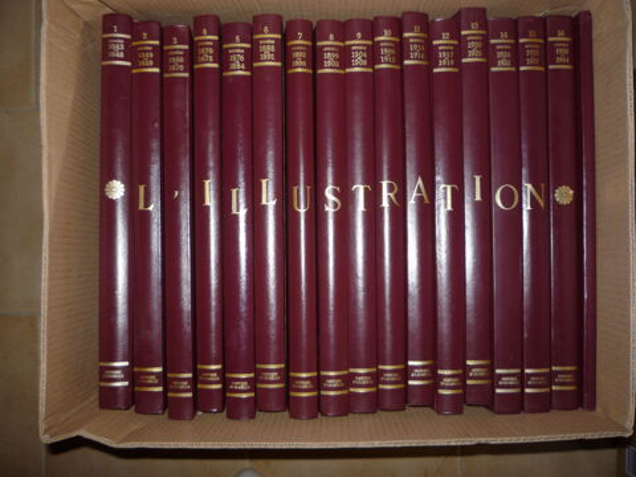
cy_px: 238
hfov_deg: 60.0
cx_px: 318
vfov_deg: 46.8
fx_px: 551
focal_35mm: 30
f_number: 3.3
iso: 100
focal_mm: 5.2
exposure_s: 1/30
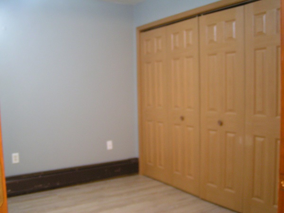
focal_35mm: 38
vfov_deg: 37.7
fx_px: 312
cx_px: 142
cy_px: 106
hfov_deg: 49.0
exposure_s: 1/10
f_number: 2.8
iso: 200
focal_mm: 5.8
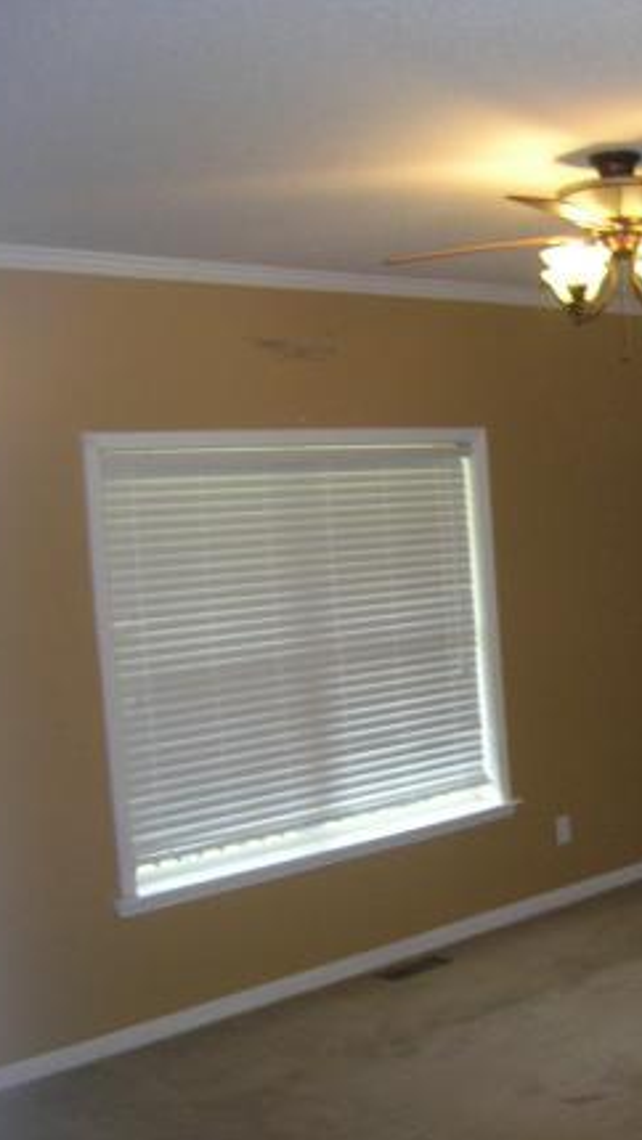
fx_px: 1513
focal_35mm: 50
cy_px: 575
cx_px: 735
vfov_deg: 41.3
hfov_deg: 22.4
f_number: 2.9
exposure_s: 1/60.1
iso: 128
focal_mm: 5.7
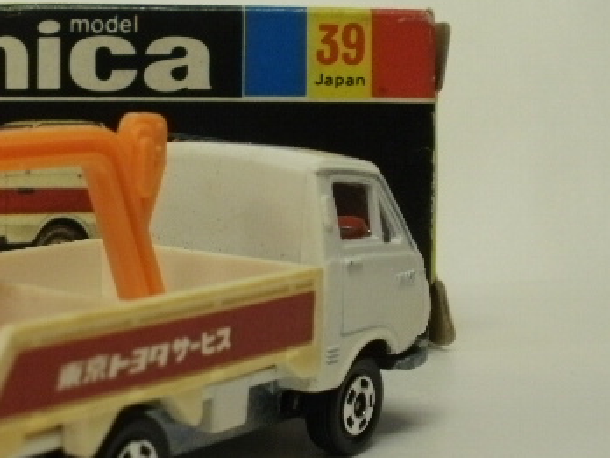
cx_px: 54
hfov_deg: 23.5
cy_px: 254
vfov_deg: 18.2
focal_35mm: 81
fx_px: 1427
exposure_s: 1/13
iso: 125
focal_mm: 7.7
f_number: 4
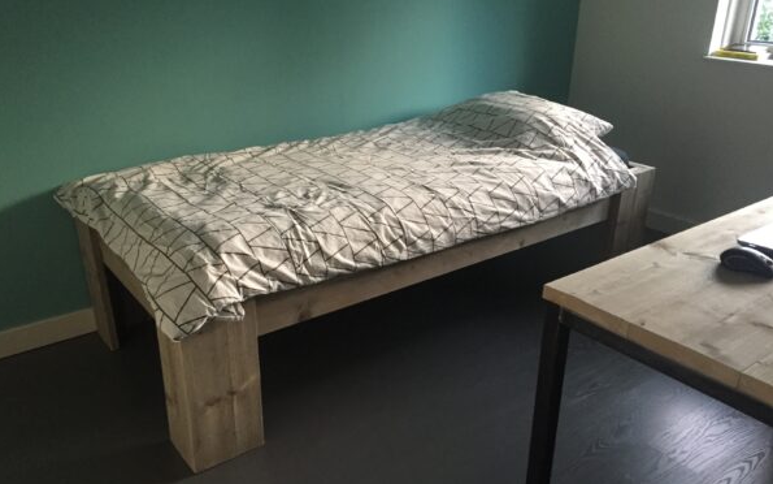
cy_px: 272
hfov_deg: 61.2
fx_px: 653
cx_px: 386
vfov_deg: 40.5
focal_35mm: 31
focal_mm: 4.15
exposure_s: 1/33
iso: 250
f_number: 2.2
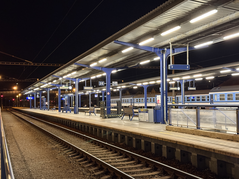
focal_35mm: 48
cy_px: 90
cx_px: 120
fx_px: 331
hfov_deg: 39.7
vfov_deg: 30.3
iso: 400
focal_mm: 6.76
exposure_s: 1/25
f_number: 1.78
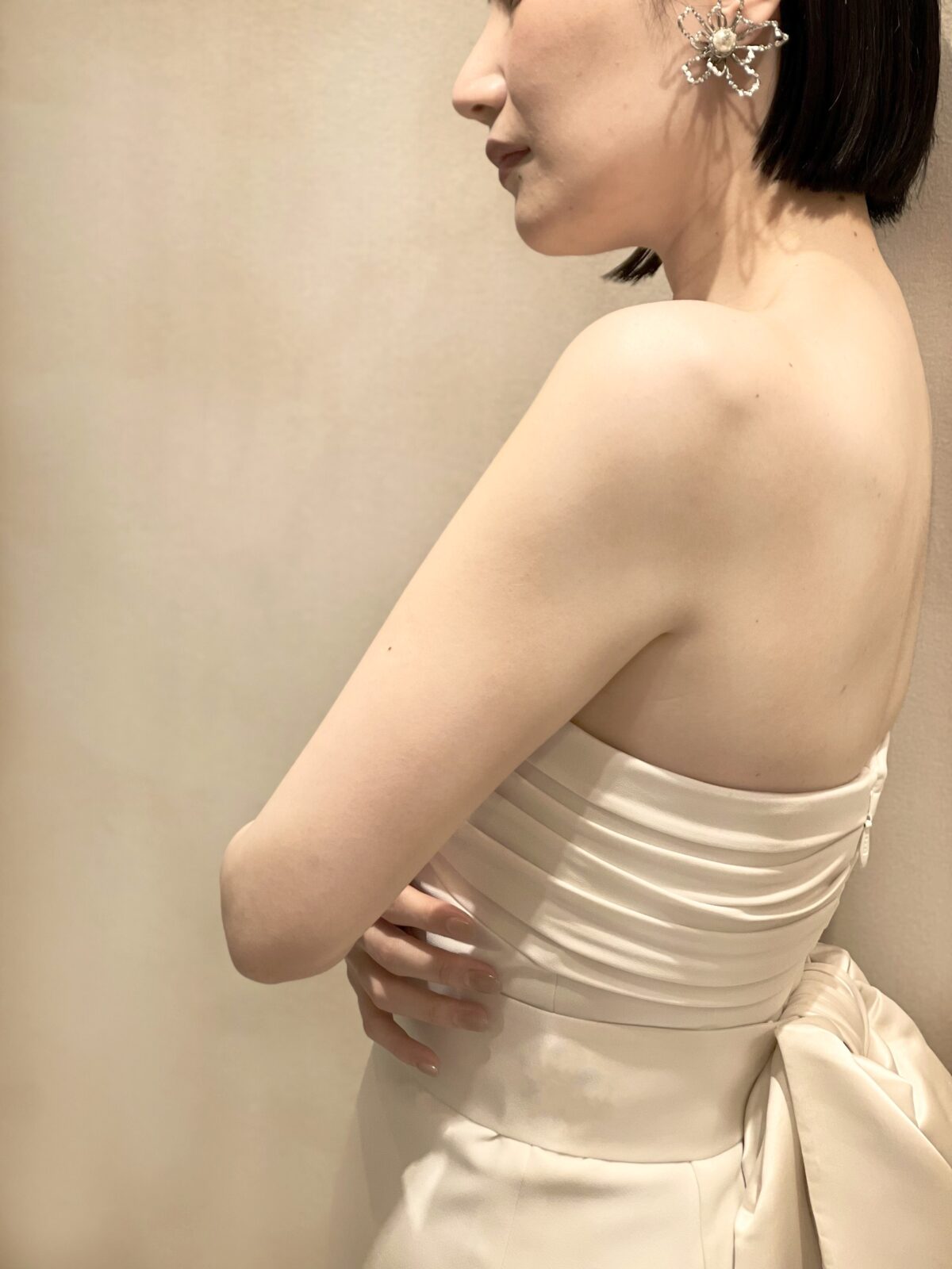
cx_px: 476
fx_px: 2824
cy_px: 634
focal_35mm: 77
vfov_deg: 25.3
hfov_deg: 19.1
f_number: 2.8
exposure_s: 1/120
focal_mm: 9
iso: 160
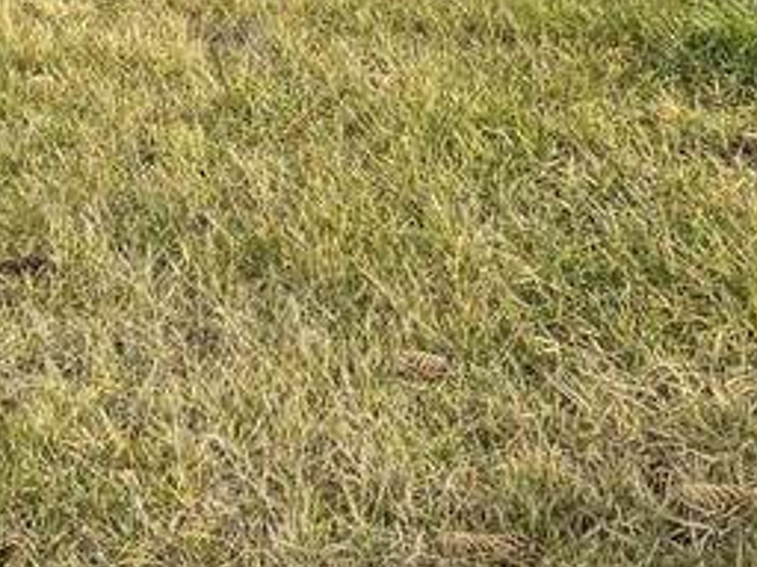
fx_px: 2843
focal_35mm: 130
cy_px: -836
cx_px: -384
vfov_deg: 9.9
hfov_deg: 14.2
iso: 64
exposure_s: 1/1364
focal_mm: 5.96
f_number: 1.6
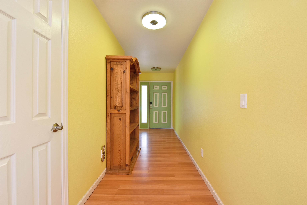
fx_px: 128
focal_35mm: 15
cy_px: 102
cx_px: 154
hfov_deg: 100.4
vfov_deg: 77.4
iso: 6400
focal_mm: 15
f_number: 16
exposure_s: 1/60
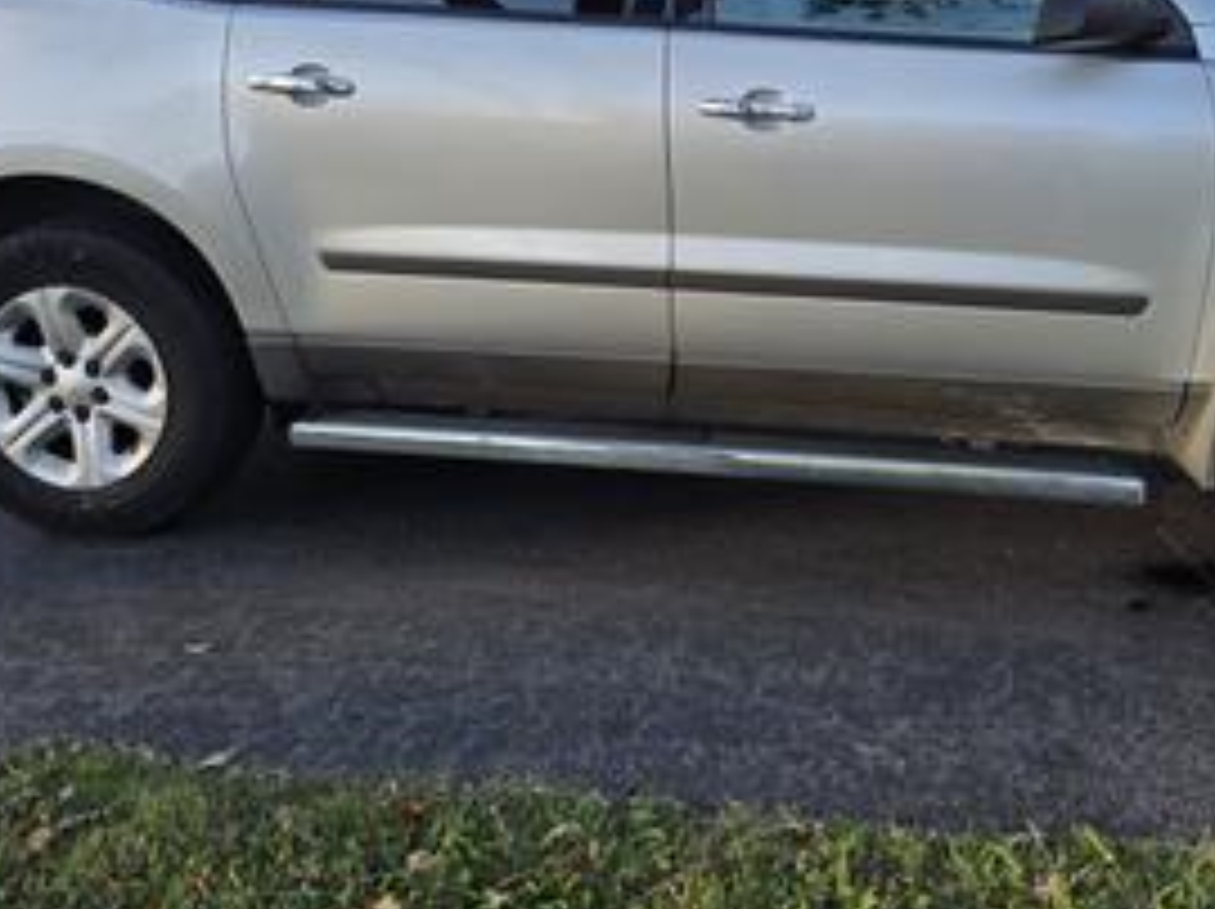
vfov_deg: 32.8
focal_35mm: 43
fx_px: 1508
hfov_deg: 43.5
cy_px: 212
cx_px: 778
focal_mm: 5.4
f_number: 1.8
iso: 80
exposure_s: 1/1279
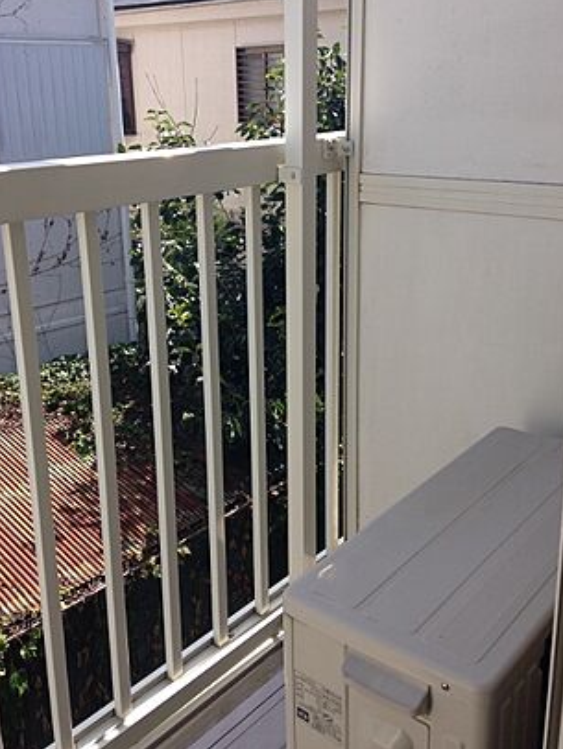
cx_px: 255
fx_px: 845
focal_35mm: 39
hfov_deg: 36.8
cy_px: 314
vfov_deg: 47.7
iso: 50
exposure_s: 1/653
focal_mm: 4.12
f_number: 2.4
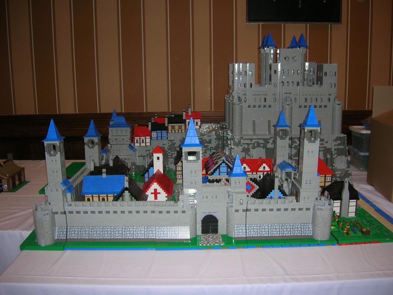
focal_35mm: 34
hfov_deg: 54.0
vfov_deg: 41.8
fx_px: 386
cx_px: 196
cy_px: 148
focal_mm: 5.7
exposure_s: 1/60.1
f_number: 2.9
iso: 54
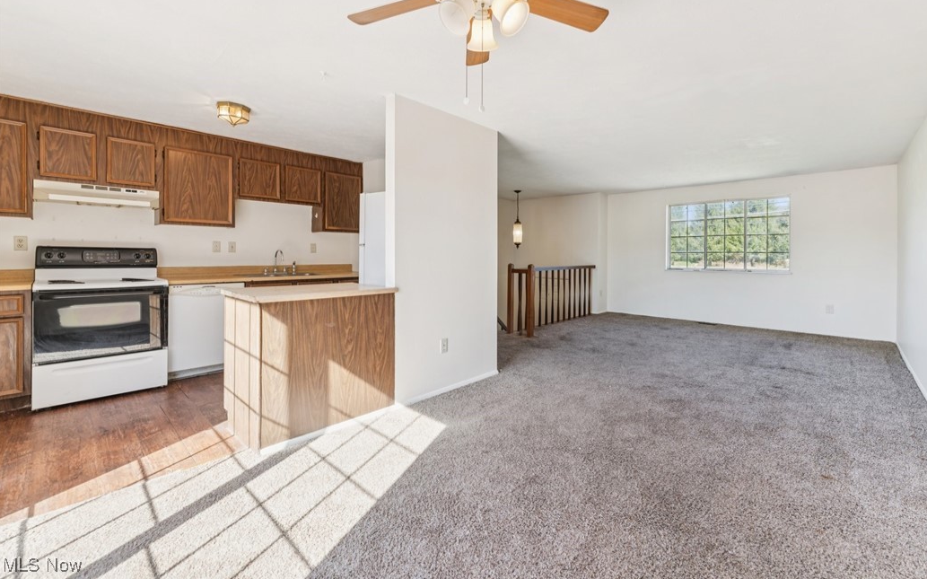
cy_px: 258
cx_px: 484
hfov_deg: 101.4
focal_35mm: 15
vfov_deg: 74.5
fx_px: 379
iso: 200
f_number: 5.6
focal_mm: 14
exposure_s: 1/80
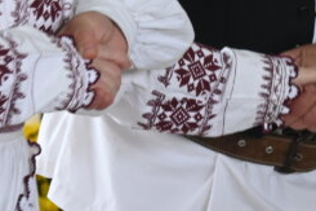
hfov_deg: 5.9
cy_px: -98
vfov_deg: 3.9
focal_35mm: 351
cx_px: 202
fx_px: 3079
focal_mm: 84
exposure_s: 1/100
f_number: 6.3
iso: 720
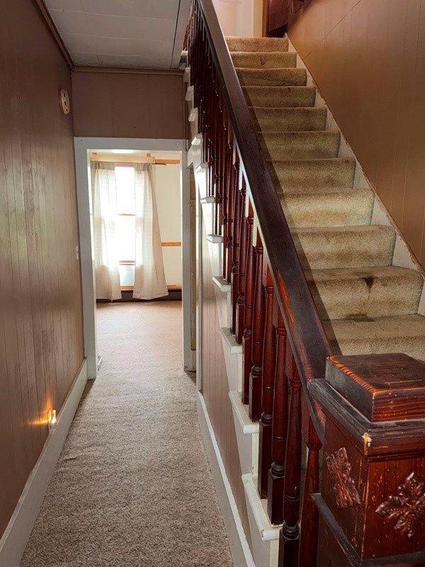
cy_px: 284
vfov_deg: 71.6
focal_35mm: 24
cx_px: 212
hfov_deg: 56.8
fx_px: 393
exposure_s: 1/11
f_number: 1.78
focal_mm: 6.76
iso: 125
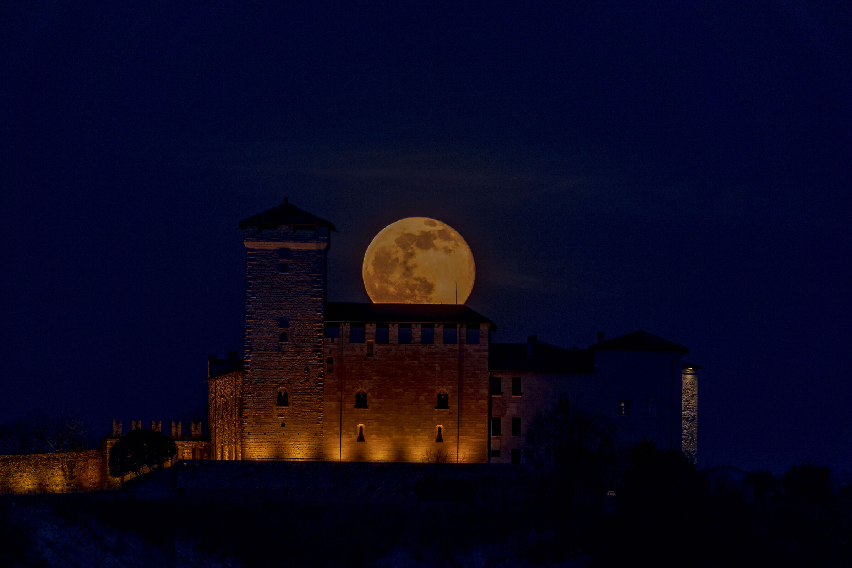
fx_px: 13252
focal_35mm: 560
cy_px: 284
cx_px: 426
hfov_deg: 3.7
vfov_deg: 2.5
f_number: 10
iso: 320
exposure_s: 1
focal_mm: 560
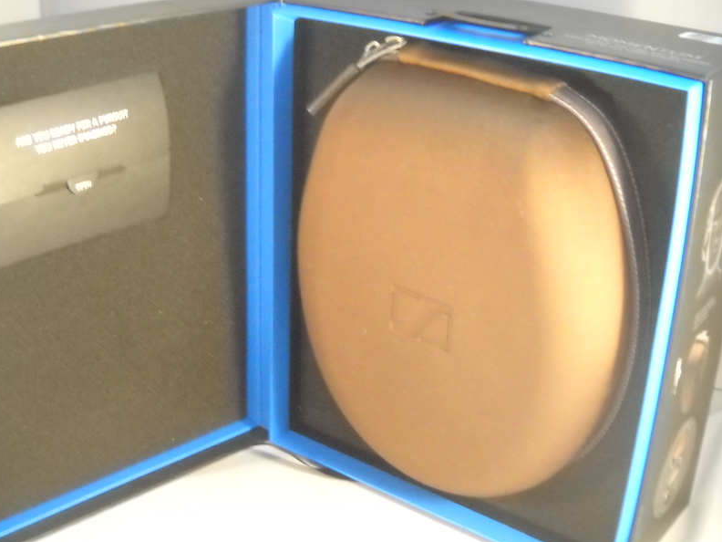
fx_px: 1105
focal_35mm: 53
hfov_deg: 36.0
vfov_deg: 27.5
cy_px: 291
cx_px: 279
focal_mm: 6.72
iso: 800
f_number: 3.1
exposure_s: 1/17
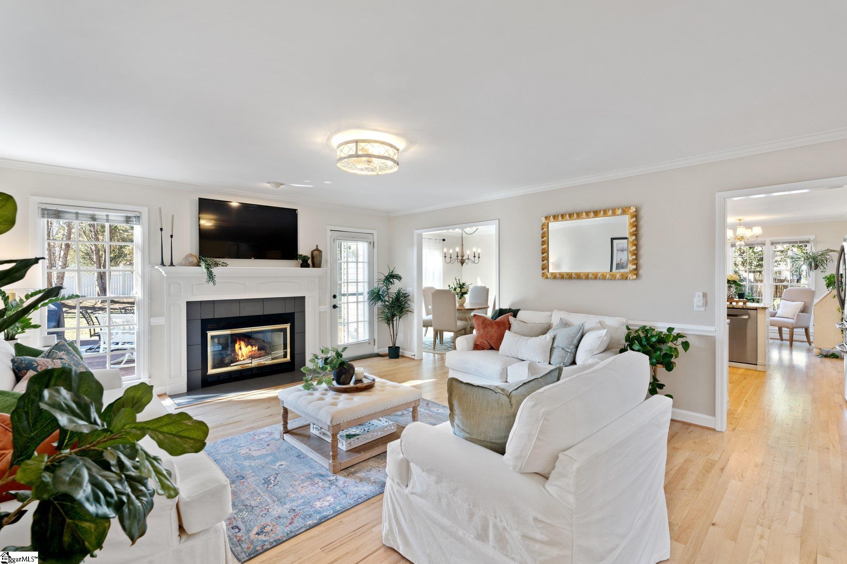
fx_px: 376
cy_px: 282
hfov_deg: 96.7
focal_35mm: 16
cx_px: 424
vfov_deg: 73.7
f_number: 9
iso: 200
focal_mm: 16
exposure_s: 1/1.67
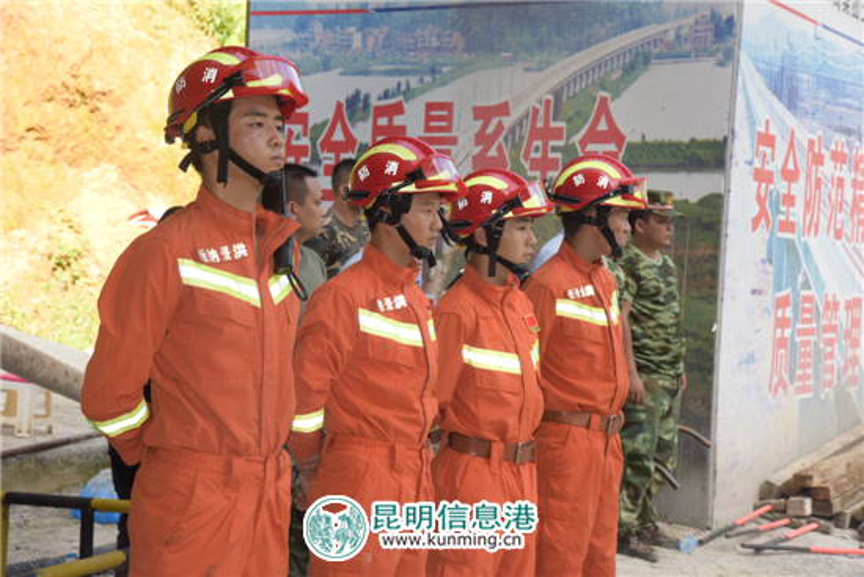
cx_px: 432
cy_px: 288
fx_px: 1680
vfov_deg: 19.5
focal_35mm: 70
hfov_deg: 28.8
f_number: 9
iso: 1000
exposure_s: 1/250
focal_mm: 70
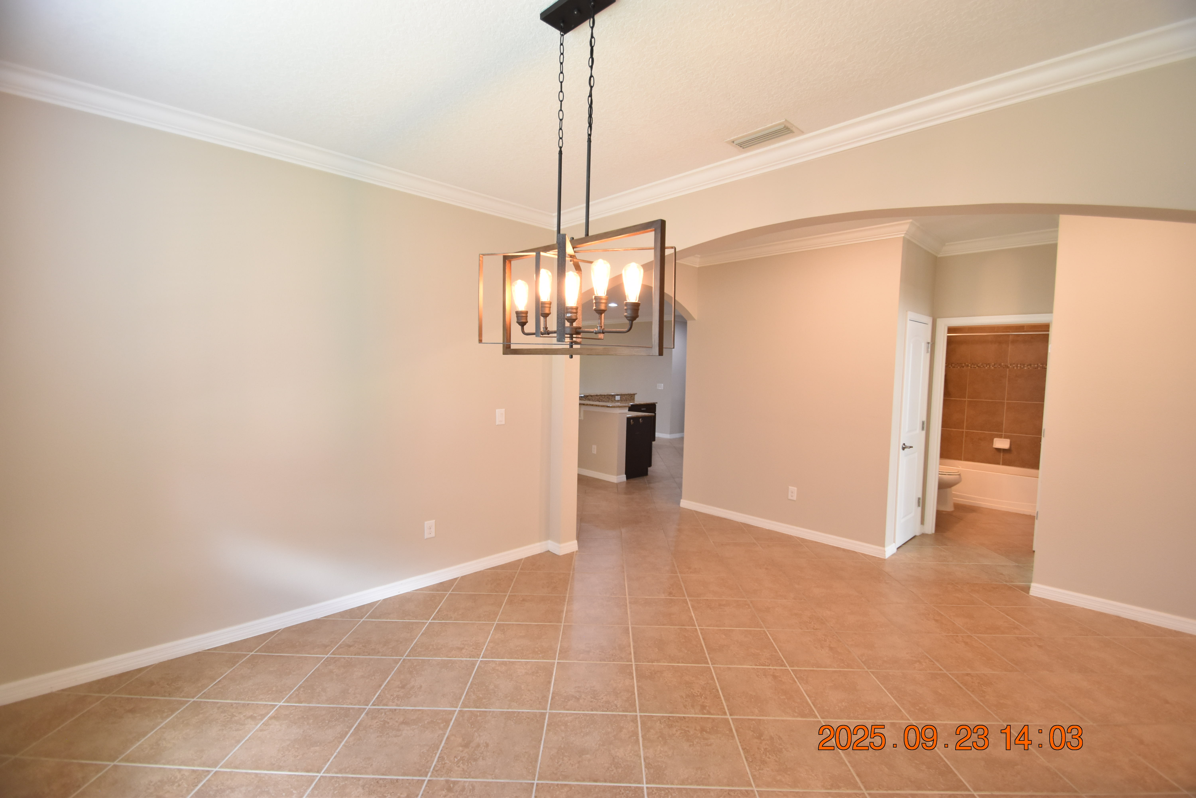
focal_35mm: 15
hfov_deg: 100.4
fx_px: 498
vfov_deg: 77.3
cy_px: 399
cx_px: 598
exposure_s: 1/45
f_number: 3.5
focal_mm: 10
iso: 800
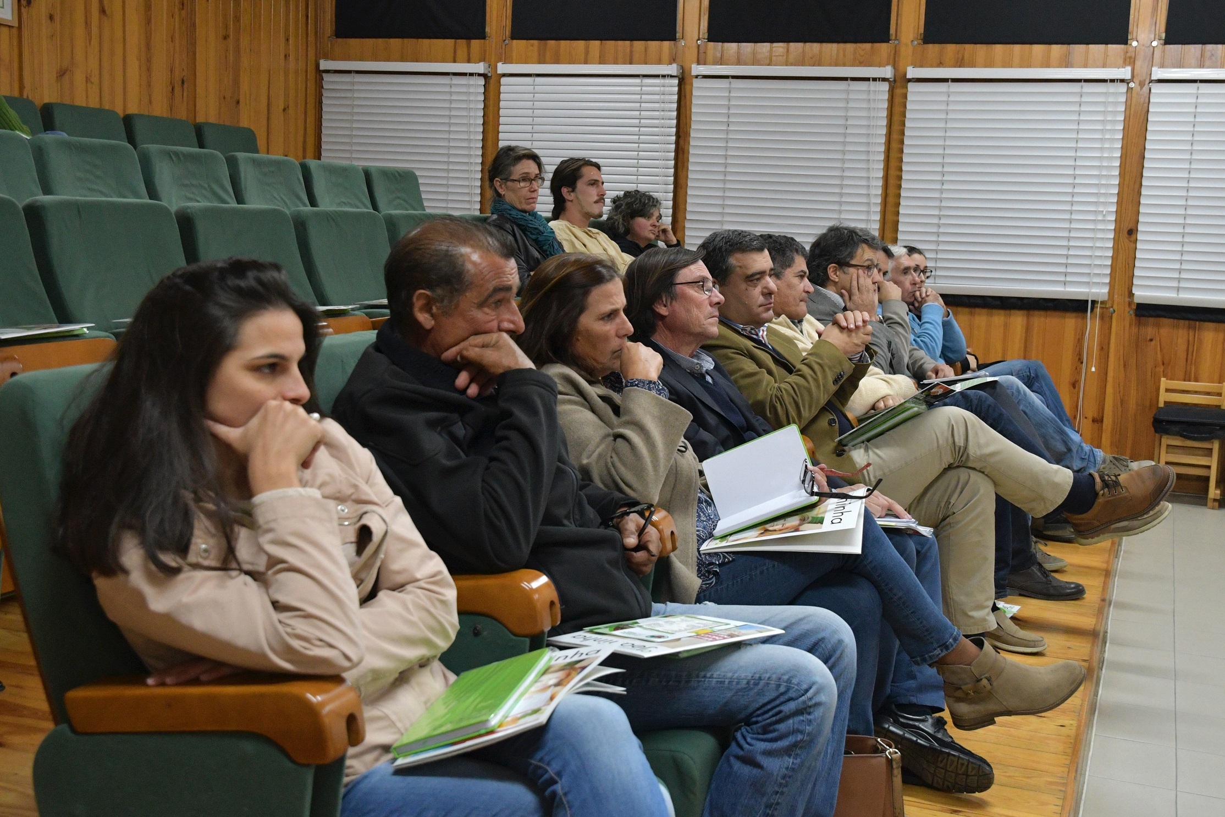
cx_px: 612
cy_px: 408
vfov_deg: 36.9
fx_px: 1225
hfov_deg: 53.1
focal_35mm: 36
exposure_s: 1/125
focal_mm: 24
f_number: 4.5
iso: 2000
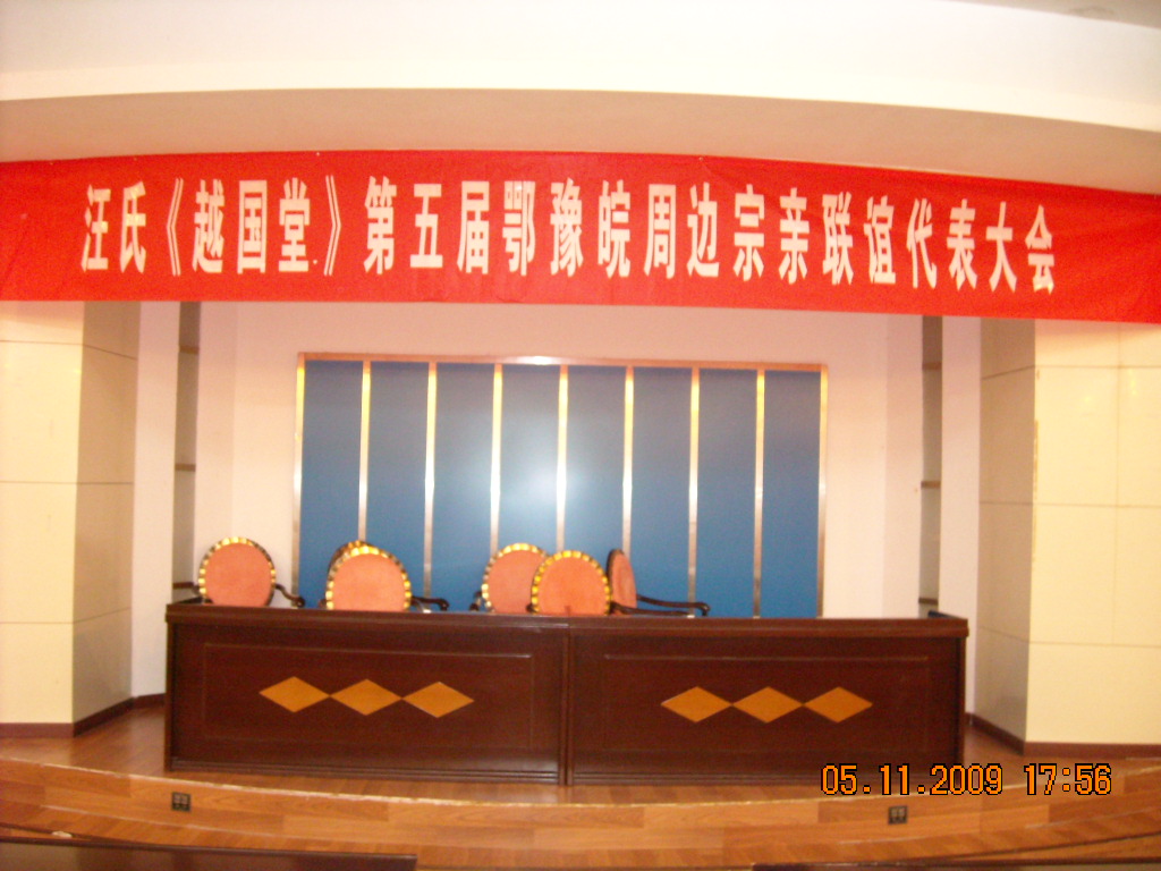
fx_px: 1174
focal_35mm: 35
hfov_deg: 52.6
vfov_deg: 40.7
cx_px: 580
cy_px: 436
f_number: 2.8
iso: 518
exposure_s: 1/8
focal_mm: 5.7
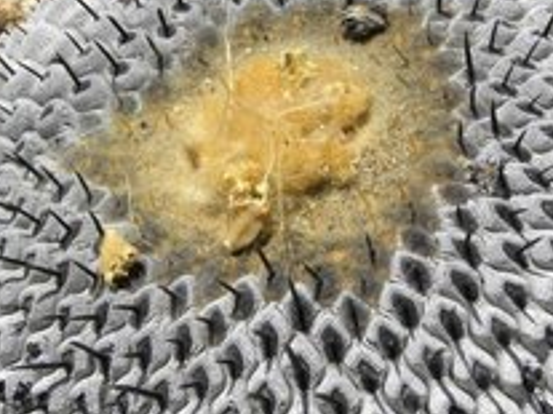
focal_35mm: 112
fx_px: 1788
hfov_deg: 17.6
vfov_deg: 13.2
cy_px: 275
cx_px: 302
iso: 64
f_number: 8
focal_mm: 10.3
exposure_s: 1/430
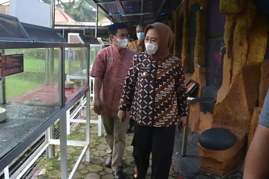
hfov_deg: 20.9
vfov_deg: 14.0
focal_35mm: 98
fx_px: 728
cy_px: 90
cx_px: 134
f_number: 5
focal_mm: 65
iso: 1000
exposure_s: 1/500
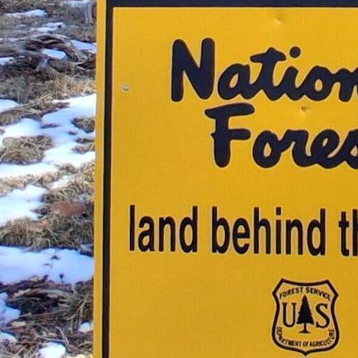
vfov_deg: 24.3
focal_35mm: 66
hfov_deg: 25.1
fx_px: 772
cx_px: 338
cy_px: -37
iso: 50
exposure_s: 1/318
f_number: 2.2
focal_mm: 1.4
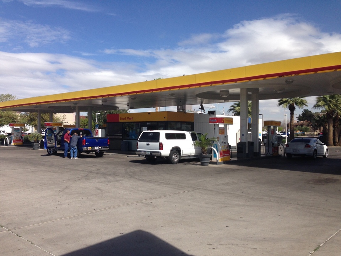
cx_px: 170
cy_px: 128
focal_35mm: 33
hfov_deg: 55.4
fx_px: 325
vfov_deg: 42.9
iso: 50
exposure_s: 1/2088
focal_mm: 4.12
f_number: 2.4
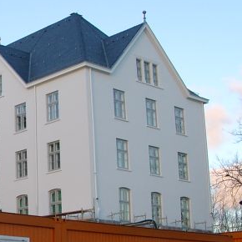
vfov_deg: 20.9
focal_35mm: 83
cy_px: 146
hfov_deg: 19.3
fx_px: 656
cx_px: -72
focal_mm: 7.13
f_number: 4
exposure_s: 1/77.2
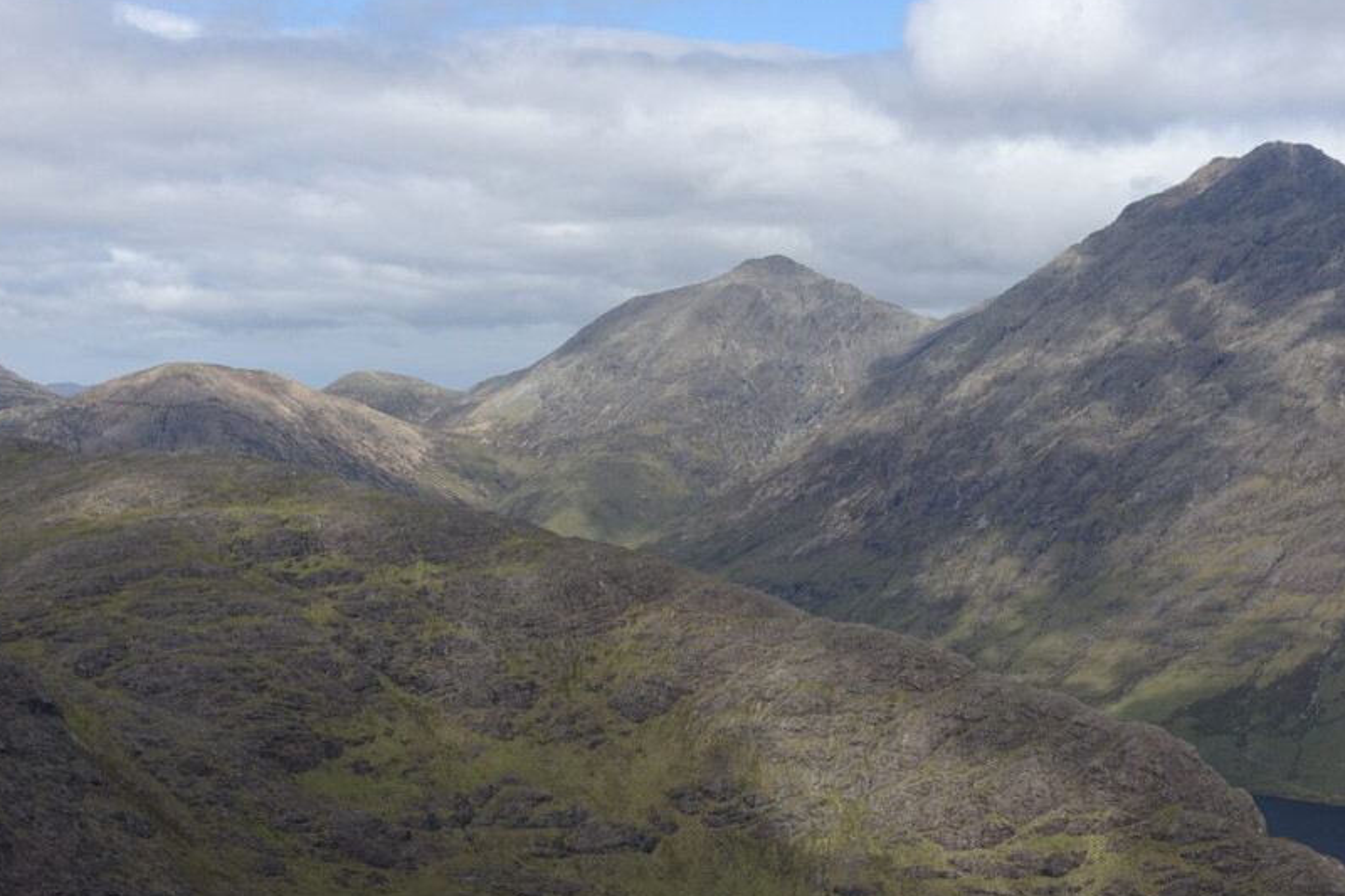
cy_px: 709
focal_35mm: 45
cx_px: 873
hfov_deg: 43.1
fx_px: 1681
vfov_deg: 29.2
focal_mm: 8.8
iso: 125
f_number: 5.6
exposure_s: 1/640
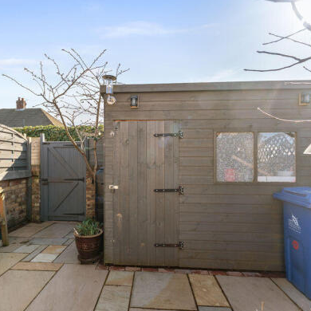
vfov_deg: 74.7
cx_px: 137
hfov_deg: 74.5
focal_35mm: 20
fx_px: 203
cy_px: 165
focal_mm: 14
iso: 100
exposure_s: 1/640
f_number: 4
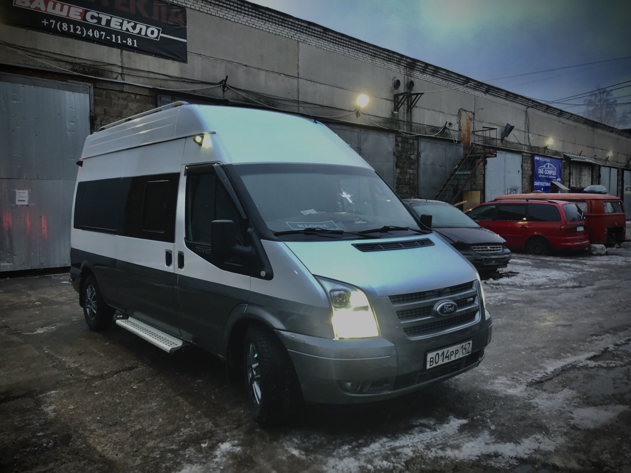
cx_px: 316
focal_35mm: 28
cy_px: 236
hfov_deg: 63.4
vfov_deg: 49.7
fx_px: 510
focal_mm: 4
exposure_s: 1/25
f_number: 1.8
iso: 40
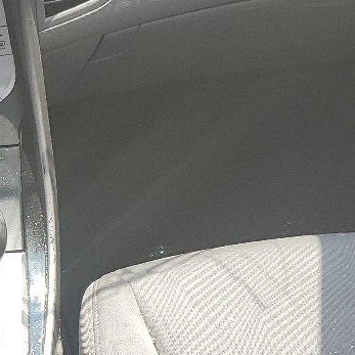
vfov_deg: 16.3
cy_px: 291
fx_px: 1230
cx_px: -126
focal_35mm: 106
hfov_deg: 15.5
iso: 50
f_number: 1.5
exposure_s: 1/714
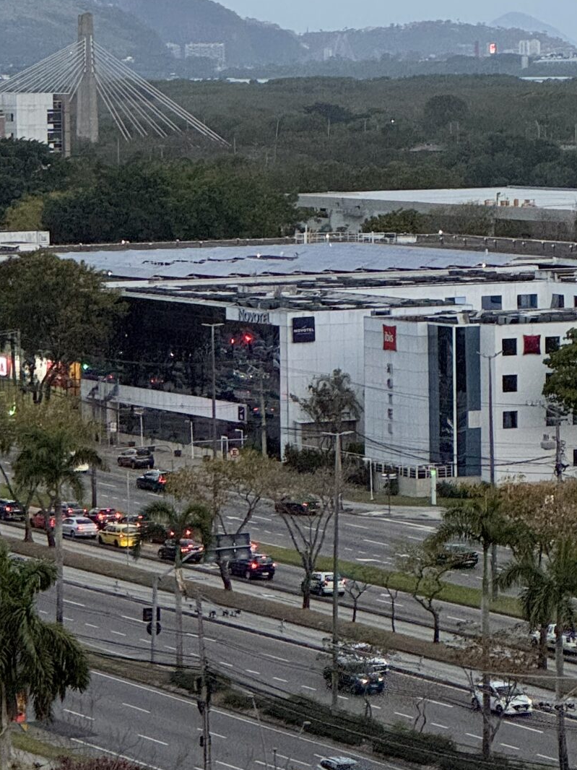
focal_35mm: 185
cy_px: 315
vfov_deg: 10.7
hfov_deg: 8.0
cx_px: -49
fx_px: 4113
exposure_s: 1/120
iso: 200
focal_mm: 9
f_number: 2.8
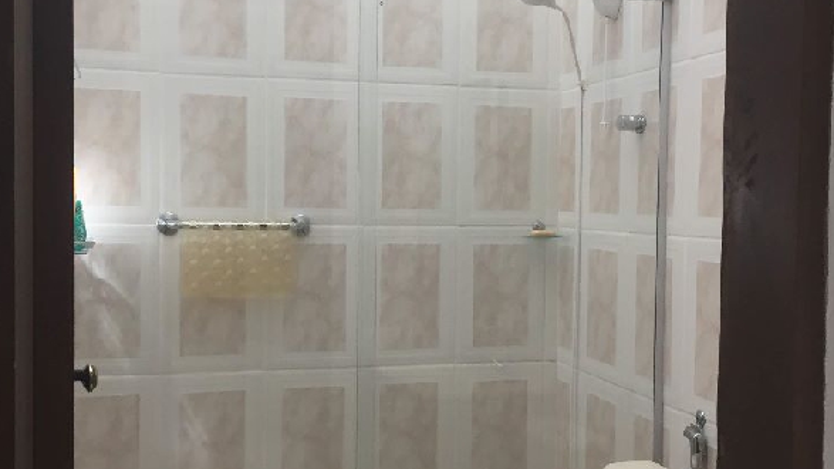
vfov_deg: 27.7
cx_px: 418
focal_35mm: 43
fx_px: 951
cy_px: 242
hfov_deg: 47.4
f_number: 2.2
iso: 32
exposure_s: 1/40
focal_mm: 4.15
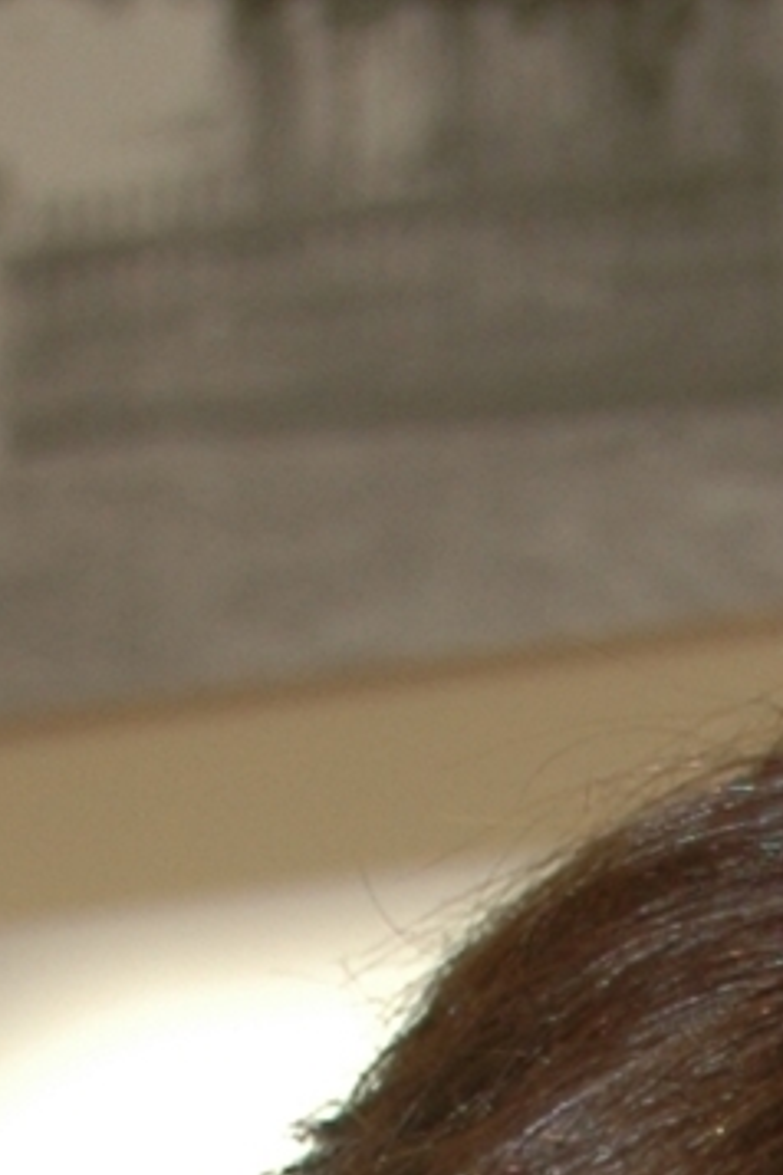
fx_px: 13179
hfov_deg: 3.4
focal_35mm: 404
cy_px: 3706
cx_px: 1454
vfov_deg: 4.8
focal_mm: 40
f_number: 5.6
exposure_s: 1/125
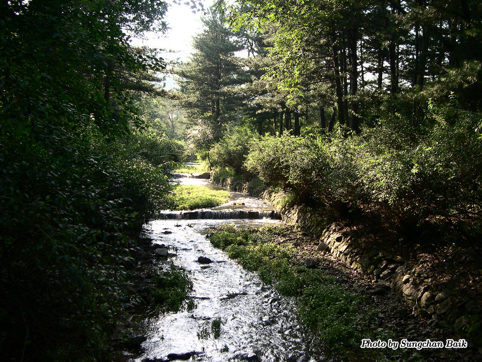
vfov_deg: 37.7
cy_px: 181
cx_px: 241
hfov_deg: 49.0
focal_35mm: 38
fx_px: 529
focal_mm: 8
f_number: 2.8
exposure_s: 1/249
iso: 100
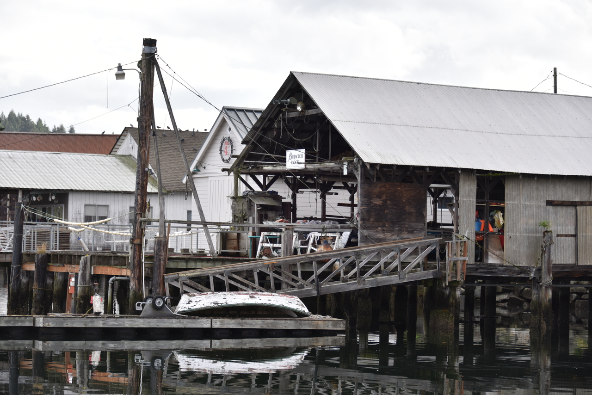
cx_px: 296
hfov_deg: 20.4
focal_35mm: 100
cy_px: 198
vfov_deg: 13.7
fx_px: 1645
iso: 110
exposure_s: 1/200
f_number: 5.3
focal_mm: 100
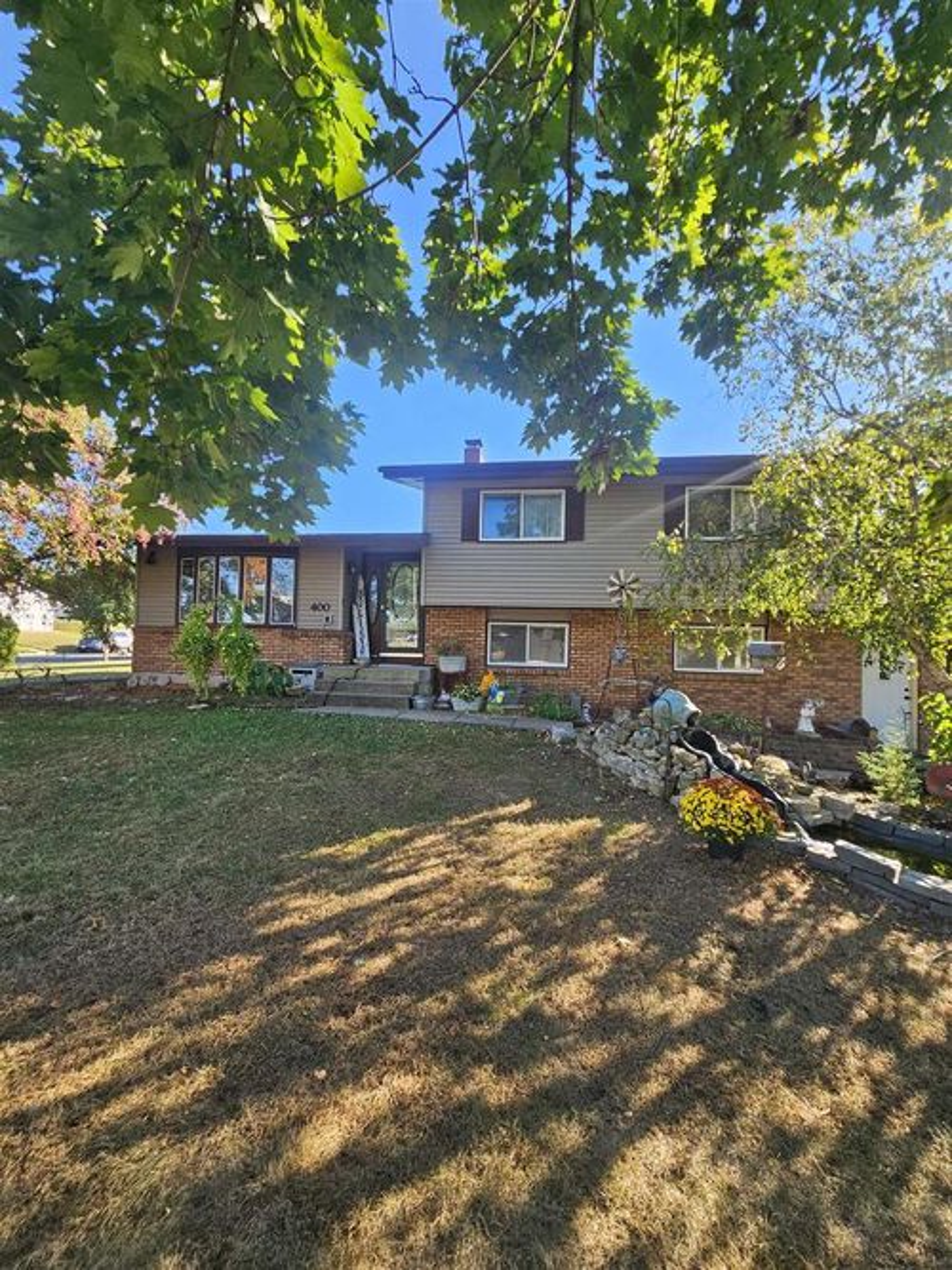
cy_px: 635
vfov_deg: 106.2
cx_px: 476
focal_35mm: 13
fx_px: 477
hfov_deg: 89.9
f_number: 2.2
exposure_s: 1/340
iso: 50
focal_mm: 2.2
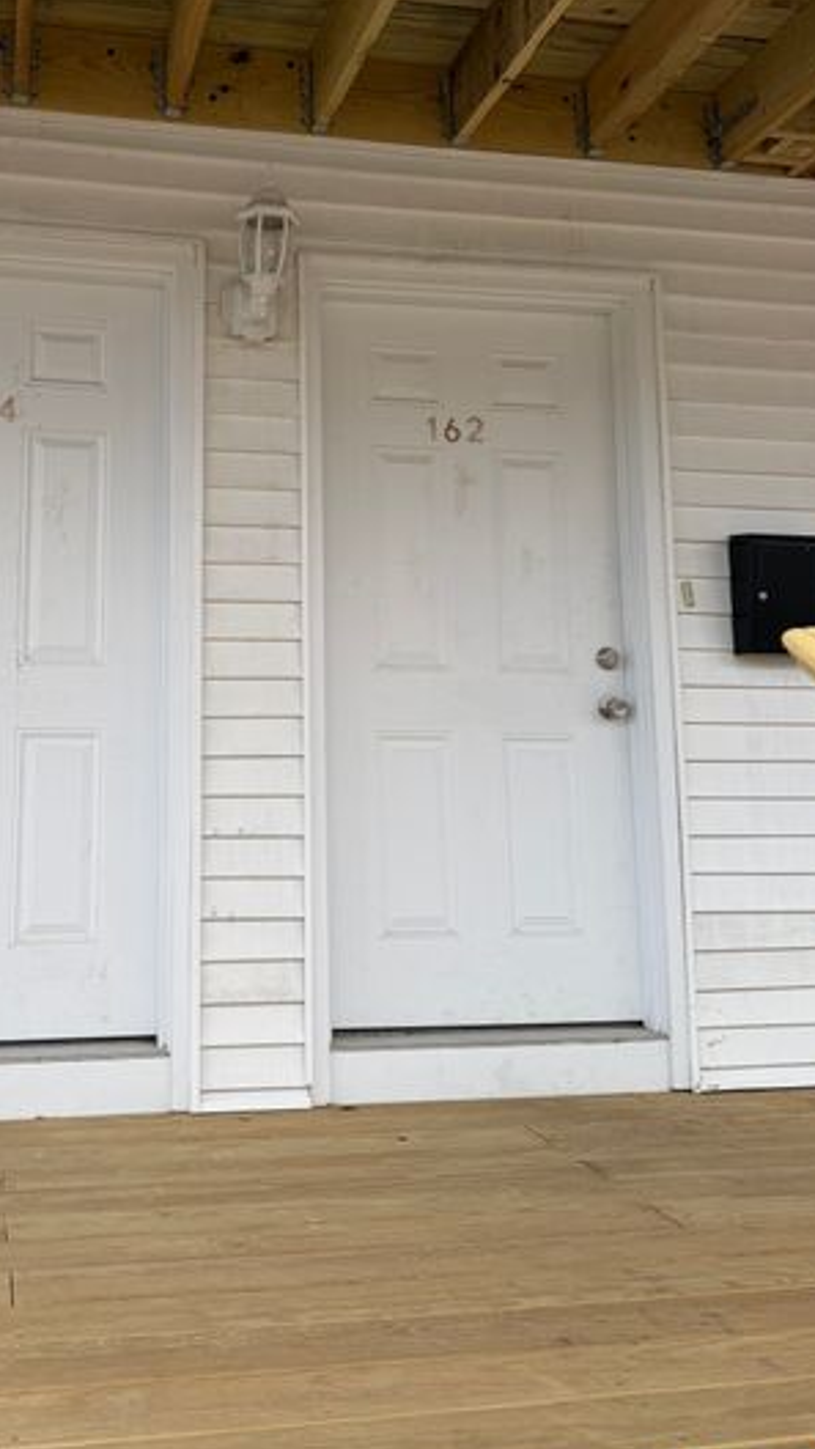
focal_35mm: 33
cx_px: 222
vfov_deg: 59.1
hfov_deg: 35.0
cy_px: 591
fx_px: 1268
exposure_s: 1/931
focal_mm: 6.76
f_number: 1.78
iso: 80
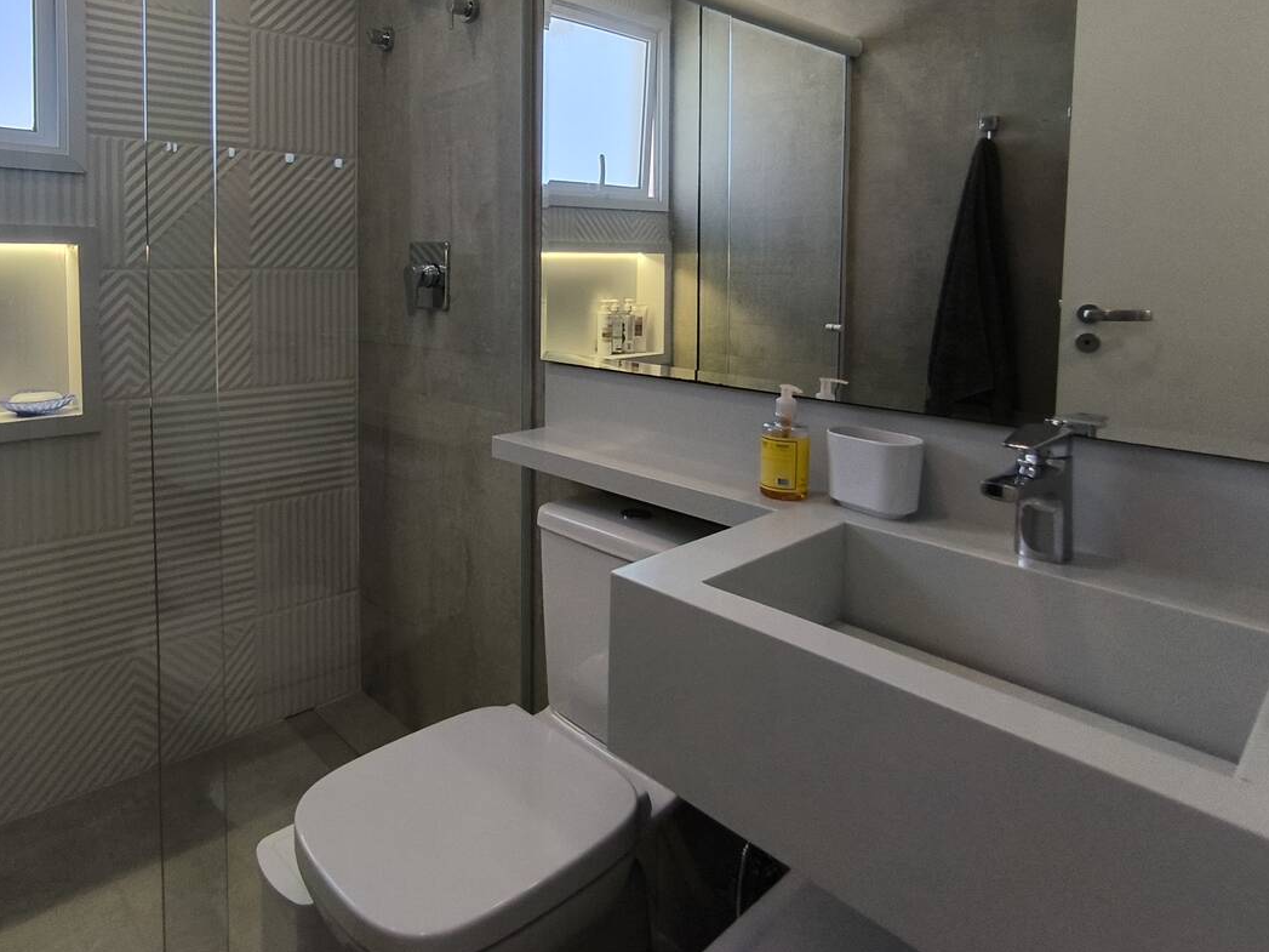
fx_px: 806
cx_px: 501
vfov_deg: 59.3
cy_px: 301
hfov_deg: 75.4
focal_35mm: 22
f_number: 2.2
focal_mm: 1.65
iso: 64
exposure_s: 1/120
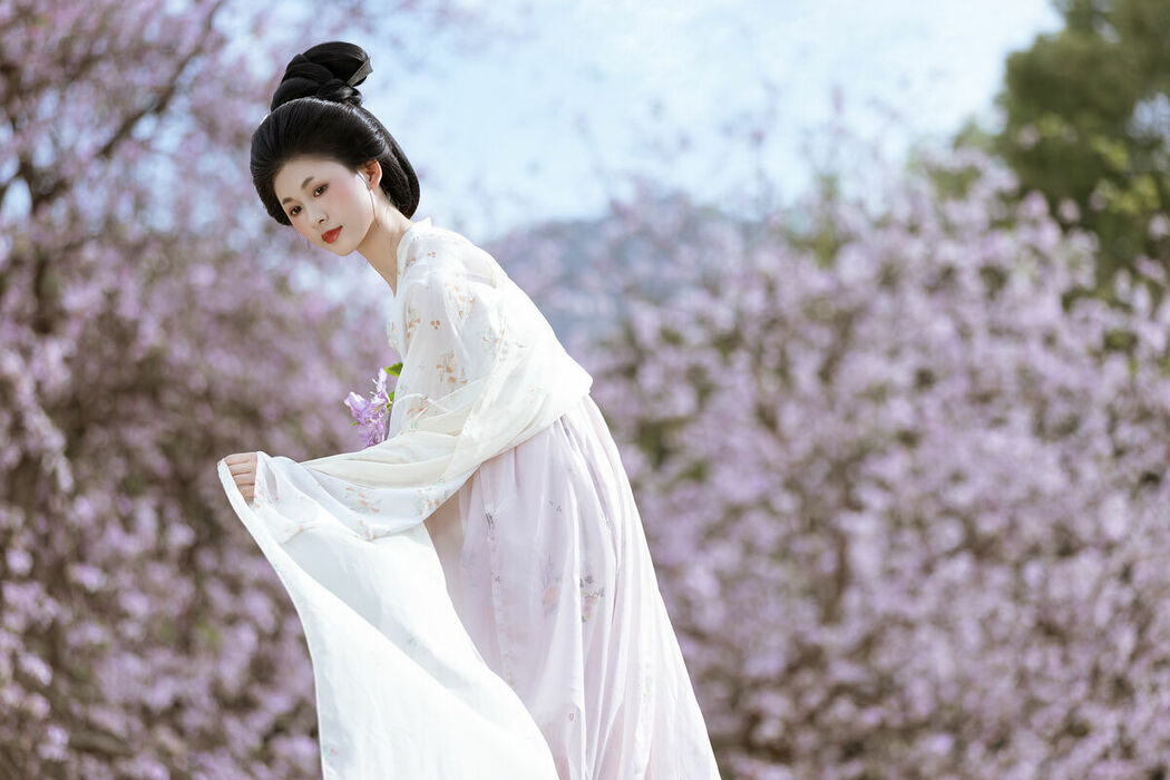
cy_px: 390
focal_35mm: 130
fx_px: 4225
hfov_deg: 15.8
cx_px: 585
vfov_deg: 10.5
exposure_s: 1/800
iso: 100
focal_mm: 130
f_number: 2.8
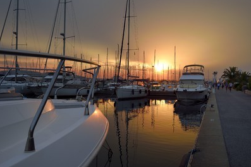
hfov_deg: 51.9
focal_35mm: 37
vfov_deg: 36.0
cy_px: 86
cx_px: 131
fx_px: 258
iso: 400
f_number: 11
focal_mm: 35
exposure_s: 1/125
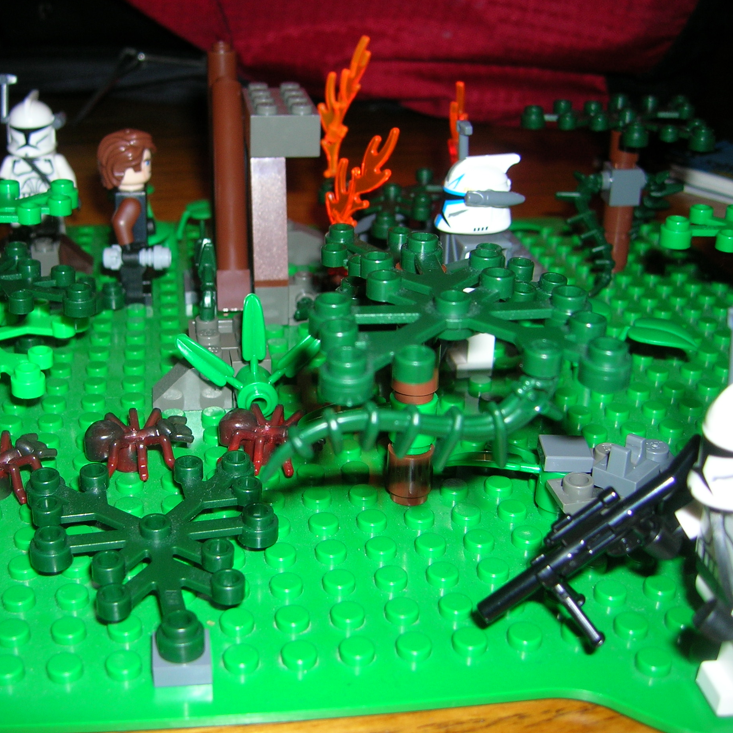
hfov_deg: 39.7
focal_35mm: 42
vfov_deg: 40.0
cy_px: 379
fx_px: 1006
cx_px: 261
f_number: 2.9
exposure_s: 1/60.1
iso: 50
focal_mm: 5.7
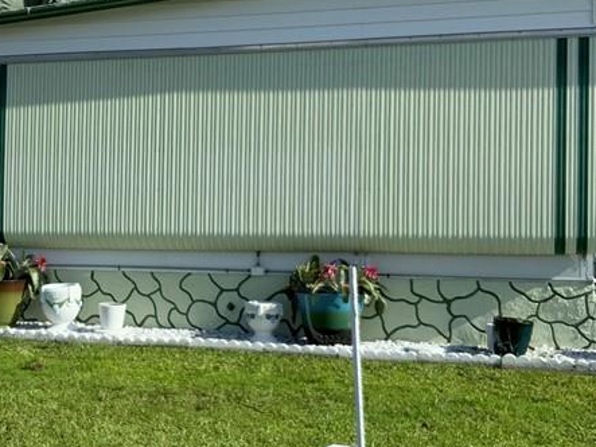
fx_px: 1153
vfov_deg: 21.9
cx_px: 132
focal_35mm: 67
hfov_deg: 28.4
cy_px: 217
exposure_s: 1/1912
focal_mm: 3
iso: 16
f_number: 1.8
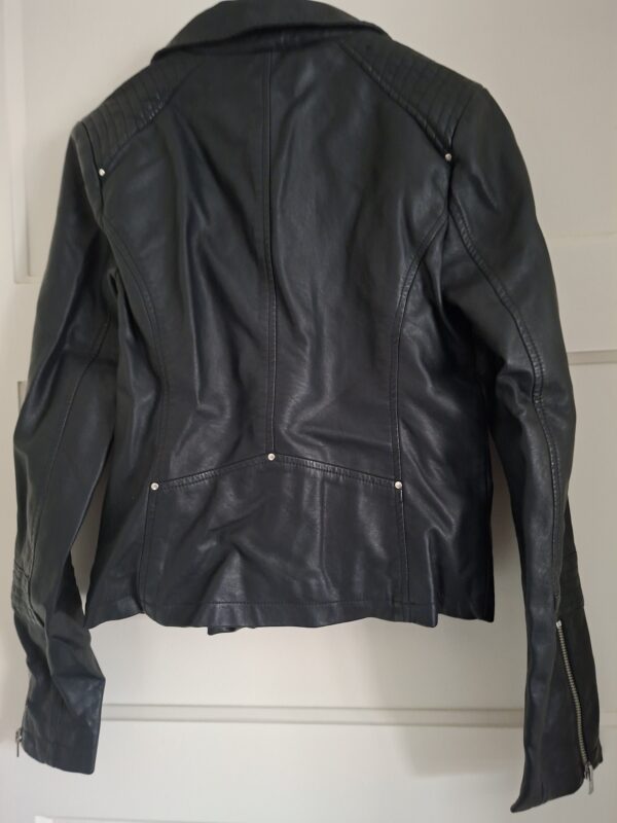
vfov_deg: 73.9
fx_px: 547
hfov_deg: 58.9
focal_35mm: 23
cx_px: 308
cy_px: 412
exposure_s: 1/25
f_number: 1.8
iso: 800
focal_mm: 5.54
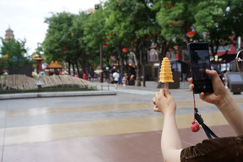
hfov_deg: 47.4
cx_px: 122
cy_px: 81
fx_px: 277
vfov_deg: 32.6
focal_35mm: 41
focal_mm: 41
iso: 800
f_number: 6.3
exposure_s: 1/800
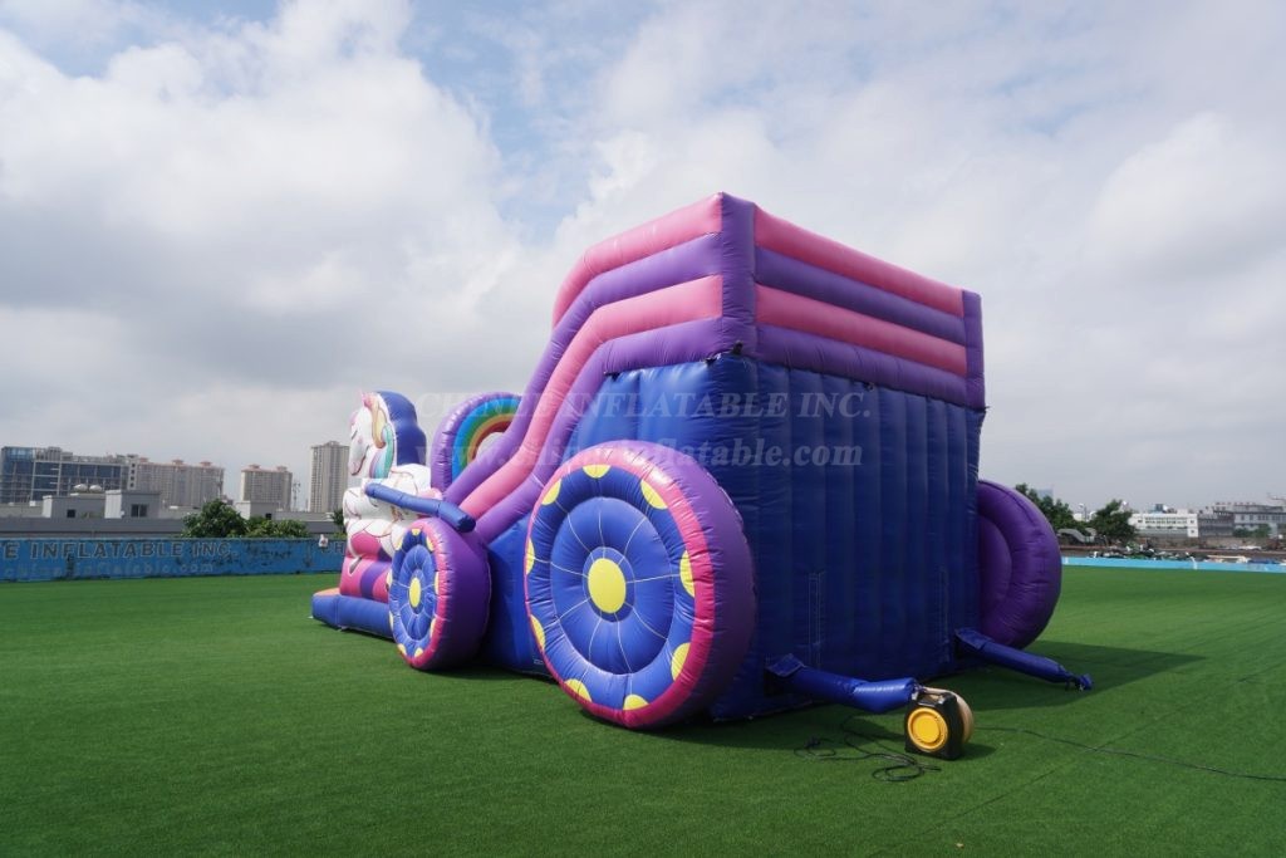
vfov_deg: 53.1
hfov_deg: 73.7
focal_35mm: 24
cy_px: 429
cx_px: 643
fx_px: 857
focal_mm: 16
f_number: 5.6
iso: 100
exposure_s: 1/640
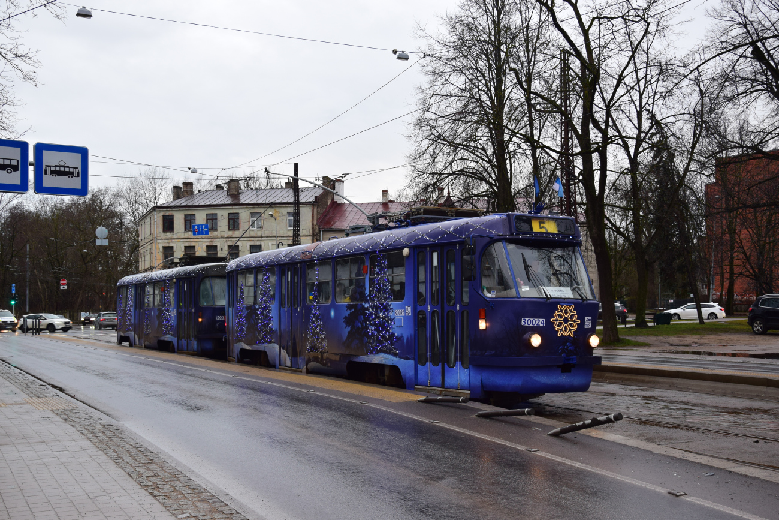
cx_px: 390
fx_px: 909
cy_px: 260
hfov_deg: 46.4
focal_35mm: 42
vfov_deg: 31.9
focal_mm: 28
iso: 200
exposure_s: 1/30
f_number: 6.3
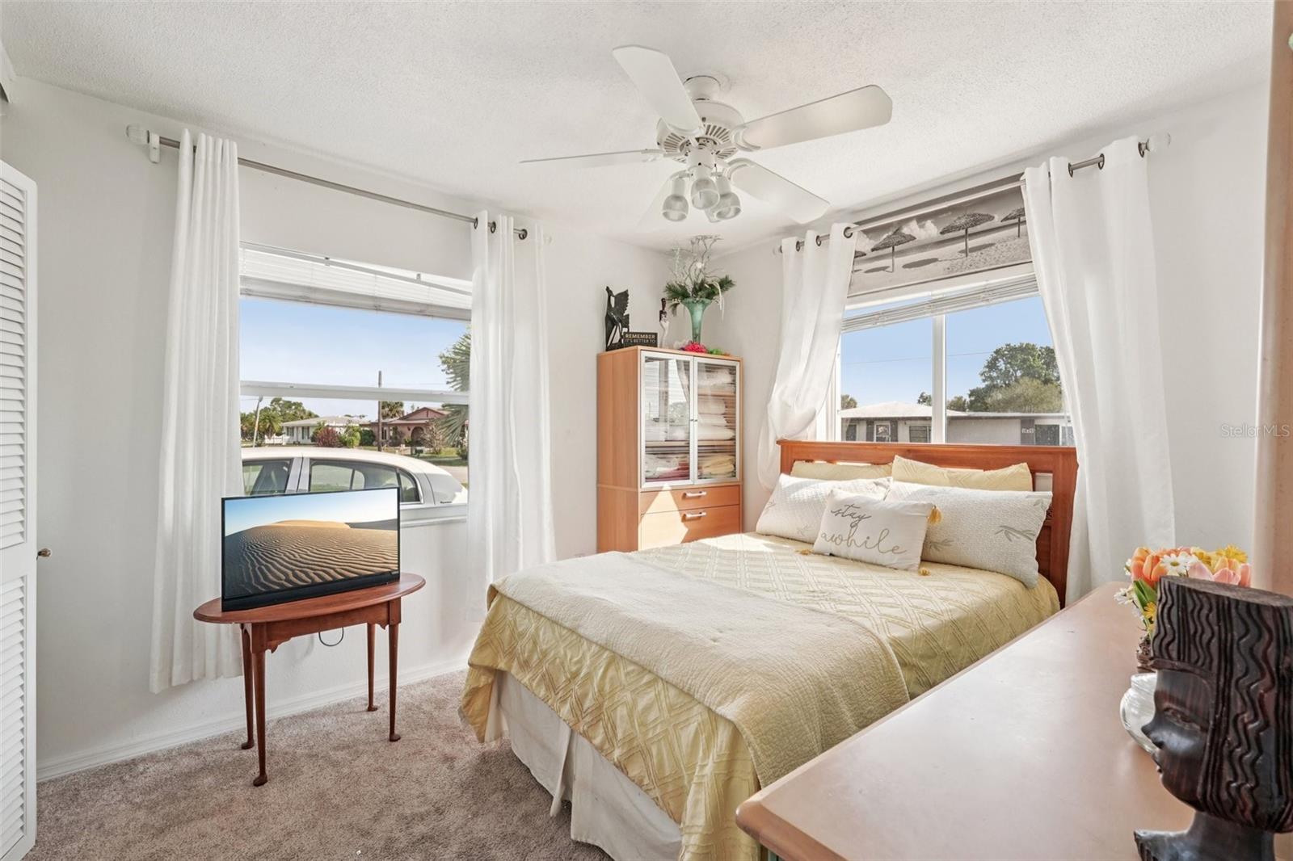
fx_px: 575
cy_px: 430
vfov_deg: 73.7
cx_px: 646
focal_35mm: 16
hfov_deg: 96.7
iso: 400
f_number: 8
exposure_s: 1/125
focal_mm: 16
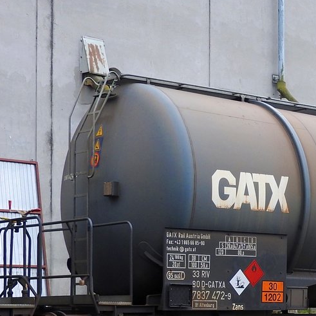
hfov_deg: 15.6
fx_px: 1115
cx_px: 371
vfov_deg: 15.9
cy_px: 286
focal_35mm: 108
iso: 100
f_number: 4
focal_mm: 9
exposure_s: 1/50
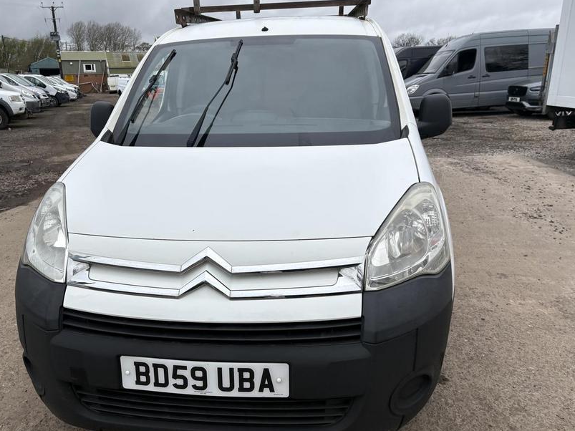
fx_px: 482
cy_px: 222
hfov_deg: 61.5
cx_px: 256
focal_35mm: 29
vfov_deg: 48.2
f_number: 1.6
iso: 50
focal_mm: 5.96
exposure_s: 1/1901
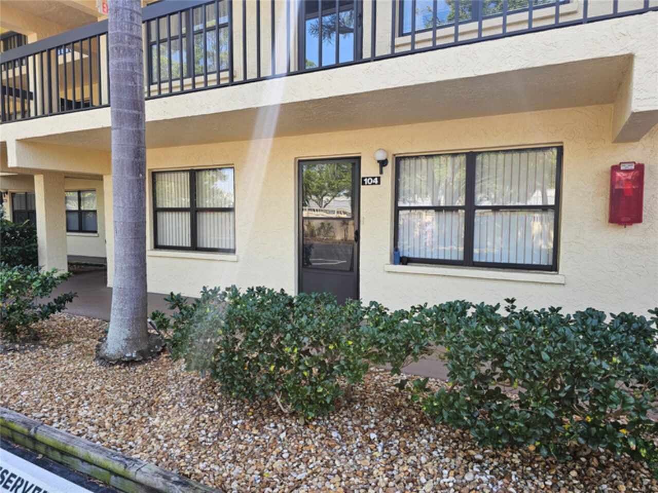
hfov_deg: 73.9
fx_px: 437
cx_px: 329
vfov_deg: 58.9
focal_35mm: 23
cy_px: 246
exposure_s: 1/180
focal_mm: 6.3
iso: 32
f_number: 1.7
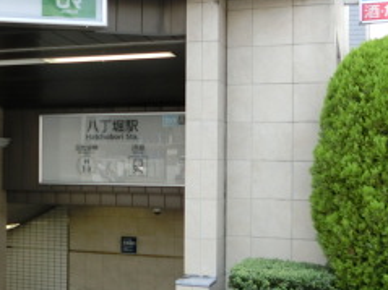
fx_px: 751
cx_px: 0
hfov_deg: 27.3
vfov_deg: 21.9
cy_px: 138
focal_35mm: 67
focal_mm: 4.5
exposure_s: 1/125
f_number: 3.5
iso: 80
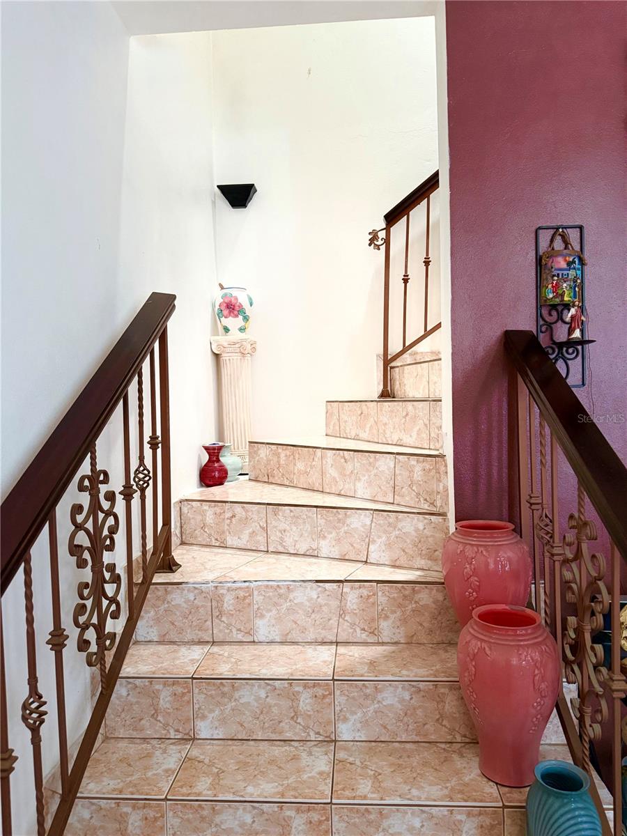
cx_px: 314
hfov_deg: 56.8
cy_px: 418
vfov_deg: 71.6
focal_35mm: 24
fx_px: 580
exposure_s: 1/60
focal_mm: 6.76
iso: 500
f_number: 1.78
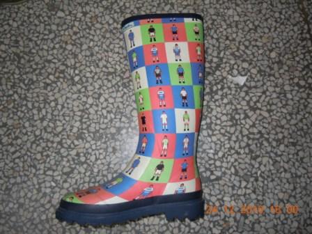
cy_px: 117
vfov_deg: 46.8
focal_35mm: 30
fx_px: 270
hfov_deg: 60.0
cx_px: 156
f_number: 3.5
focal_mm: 5.4
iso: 200
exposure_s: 1/30
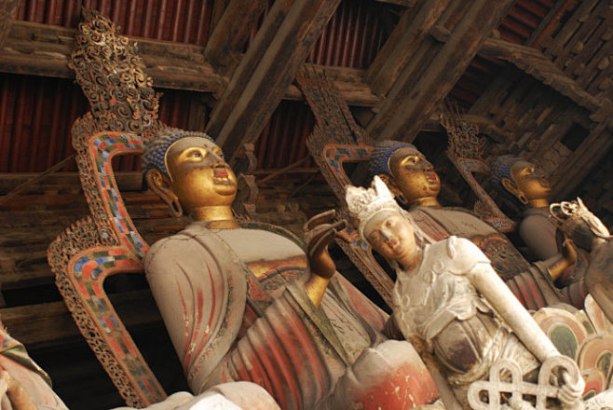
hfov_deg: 46.4
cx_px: 306
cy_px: 205
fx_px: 716
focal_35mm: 42
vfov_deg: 32.0
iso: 500
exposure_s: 1/25
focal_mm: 28
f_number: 2.8
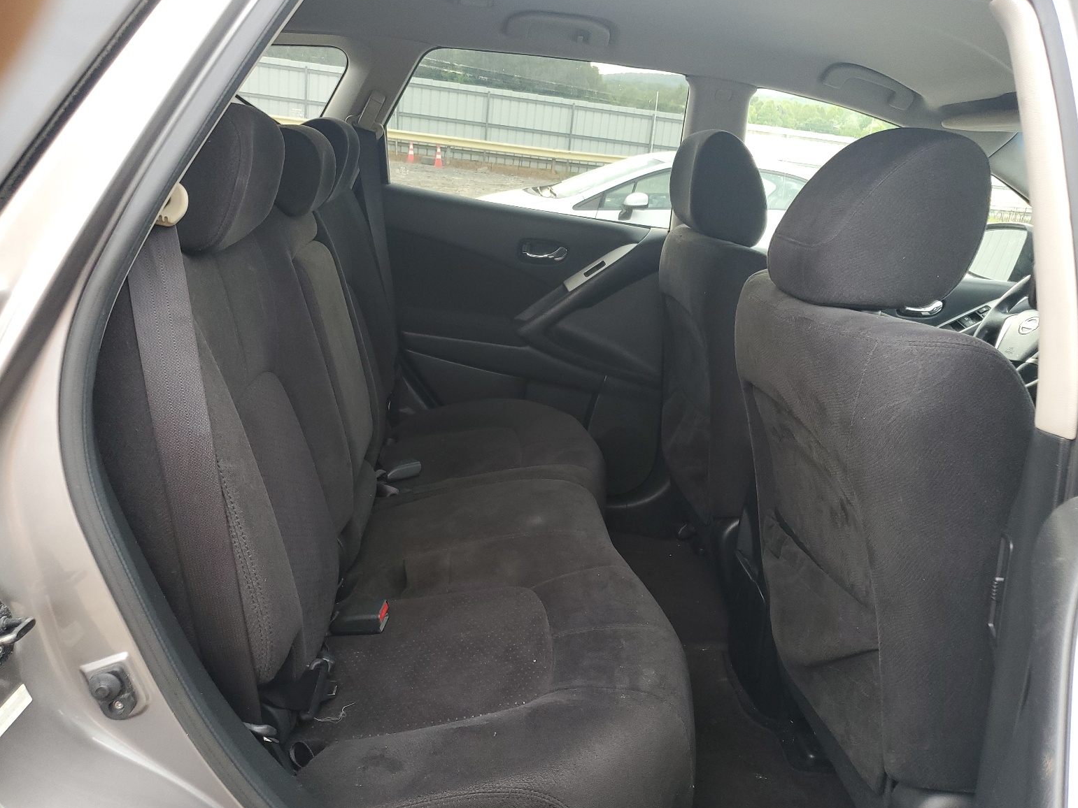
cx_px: 537
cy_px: 398
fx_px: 841
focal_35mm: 27
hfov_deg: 65.3
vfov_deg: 51.4
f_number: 1.5
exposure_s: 1/120
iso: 88
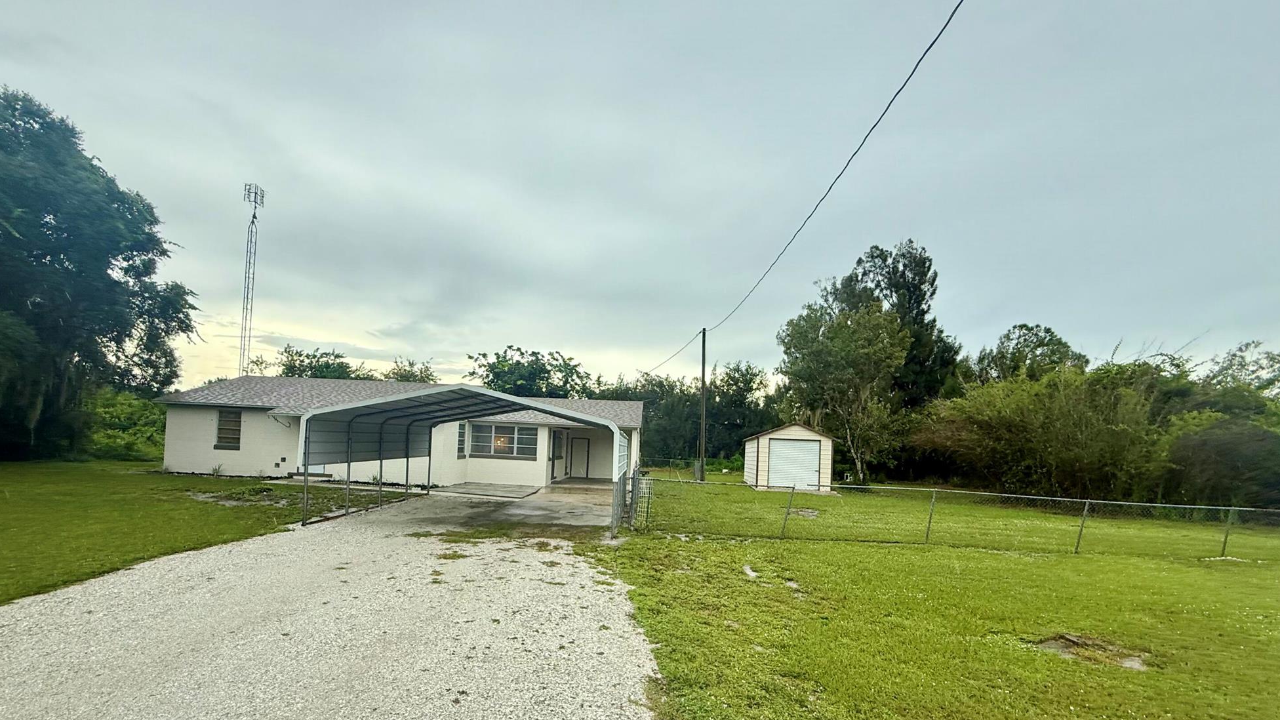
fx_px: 543
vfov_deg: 66.3
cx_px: 638
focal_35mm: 16
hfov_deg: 99.4
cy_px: 440
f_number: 2.2
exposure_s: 1/535
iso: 64
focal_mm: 2.22
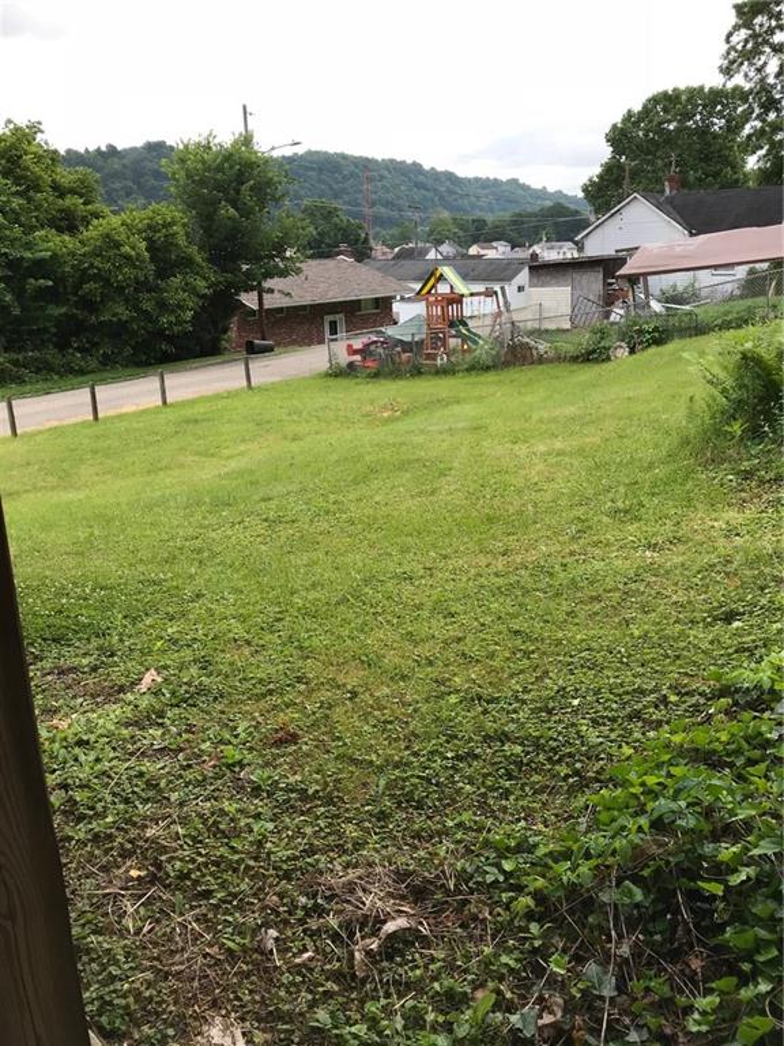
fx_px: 846
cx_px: 392
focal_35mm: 28
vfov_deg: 63.4
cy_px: 523
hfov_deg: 49.7
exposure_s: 1/613
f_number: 1.8
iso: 20
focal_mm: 3.99
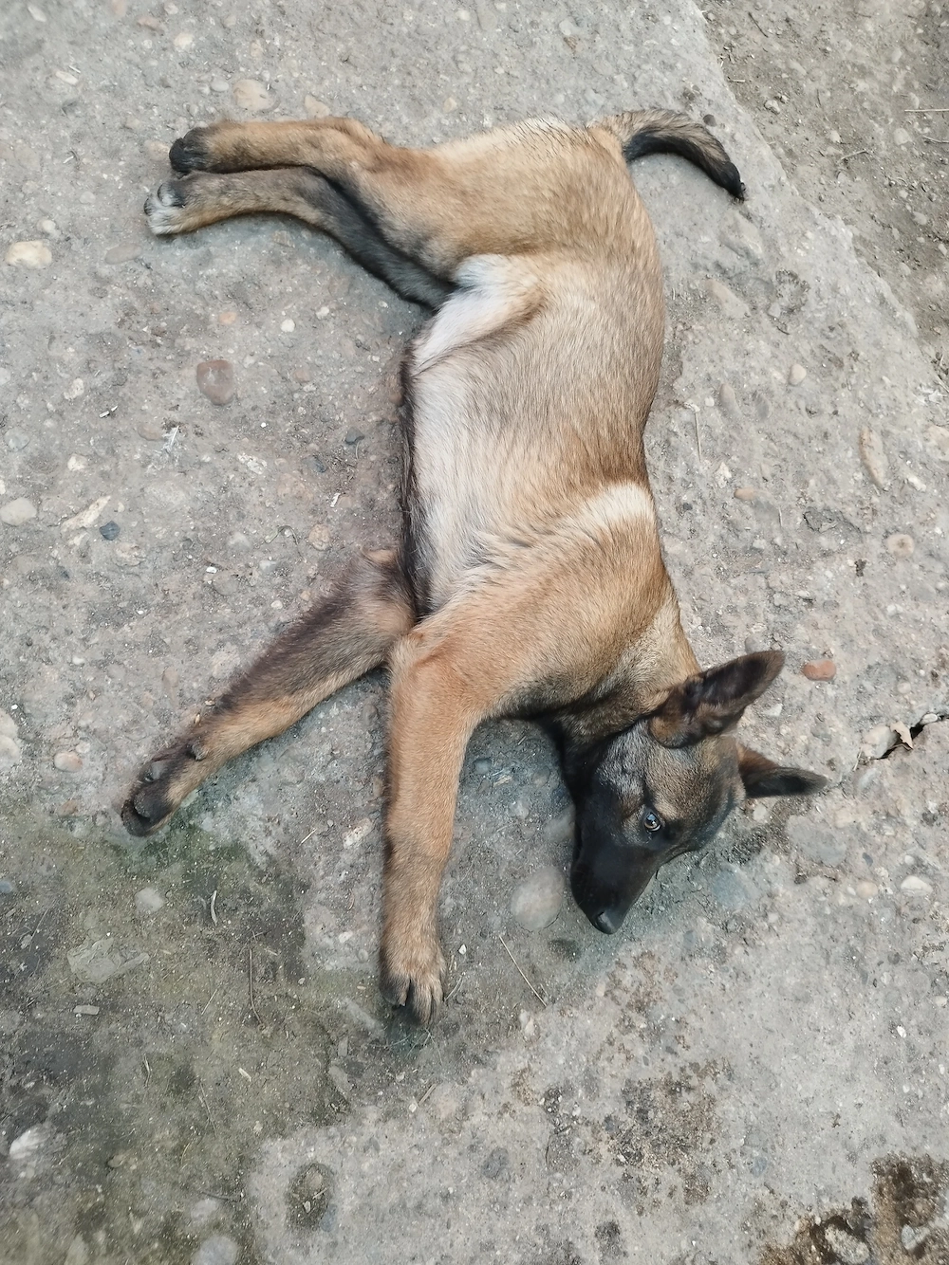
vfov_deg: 71.6
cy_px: 632
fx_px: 878
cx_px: 474
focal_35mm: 24
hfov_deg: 56.8
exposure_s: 1/50
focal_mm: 5.89
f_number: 1.89
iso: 490
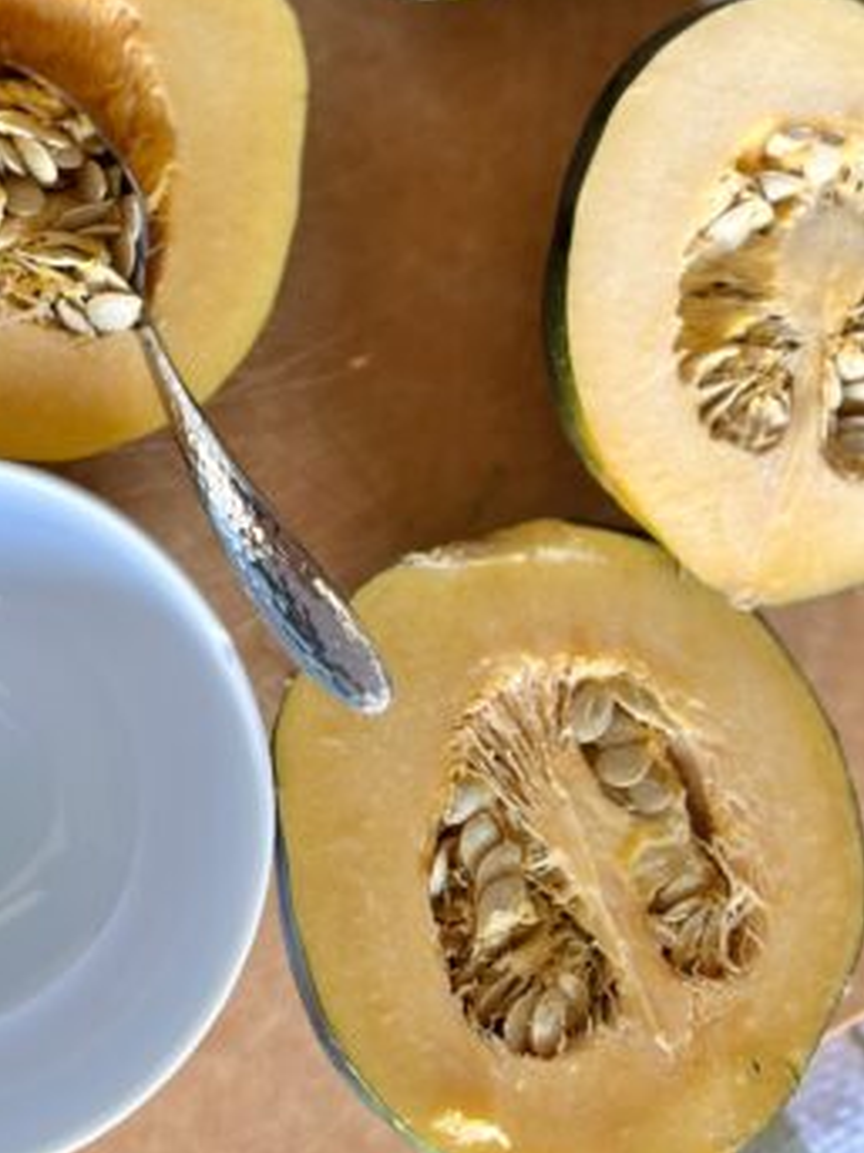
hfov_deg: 20.9
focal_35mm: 70
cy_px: 387
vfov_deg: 27.6
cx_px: 237
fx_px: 2331
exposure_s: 1/60
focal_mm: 6.86
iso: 320
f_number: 1.78
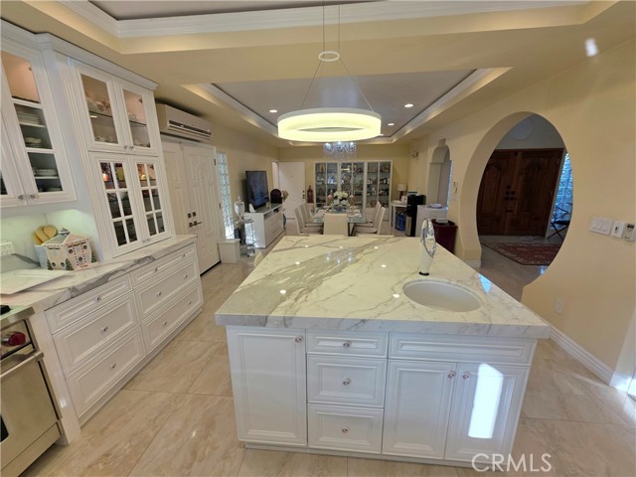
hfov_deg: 106.2
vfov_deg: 89.9
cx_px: 318
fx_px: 239
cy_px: 238
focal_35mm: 13
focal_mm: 2.2
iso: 32
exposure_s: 1/120
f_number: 1.9
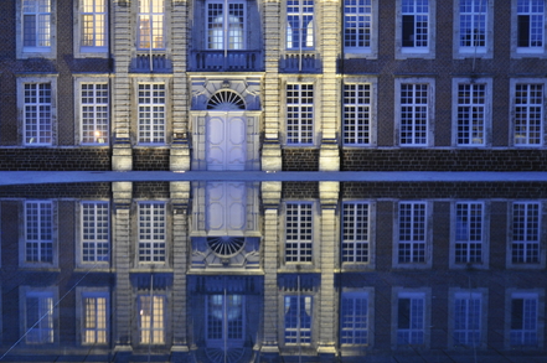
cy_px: 167
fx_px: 744
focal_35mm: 49
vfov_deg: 27.5
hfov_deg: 40.2
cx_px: 217
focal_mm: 24
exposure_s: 1/1.3
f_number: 5
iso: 800
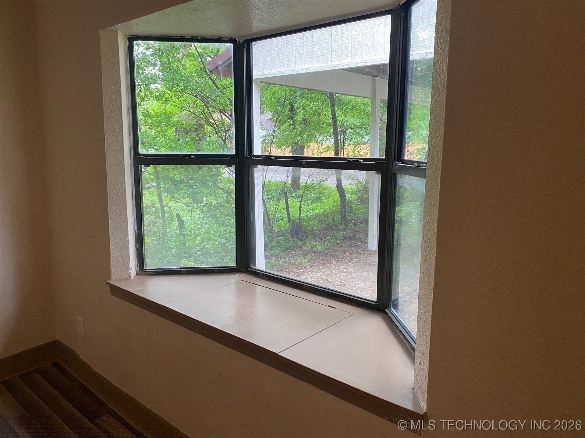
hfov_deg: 67.3
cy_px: 219
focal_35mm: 26
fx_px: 439
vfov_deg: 53.1
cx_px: 292
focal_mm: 4.25
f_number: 1.8
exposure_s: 1/60
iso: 100
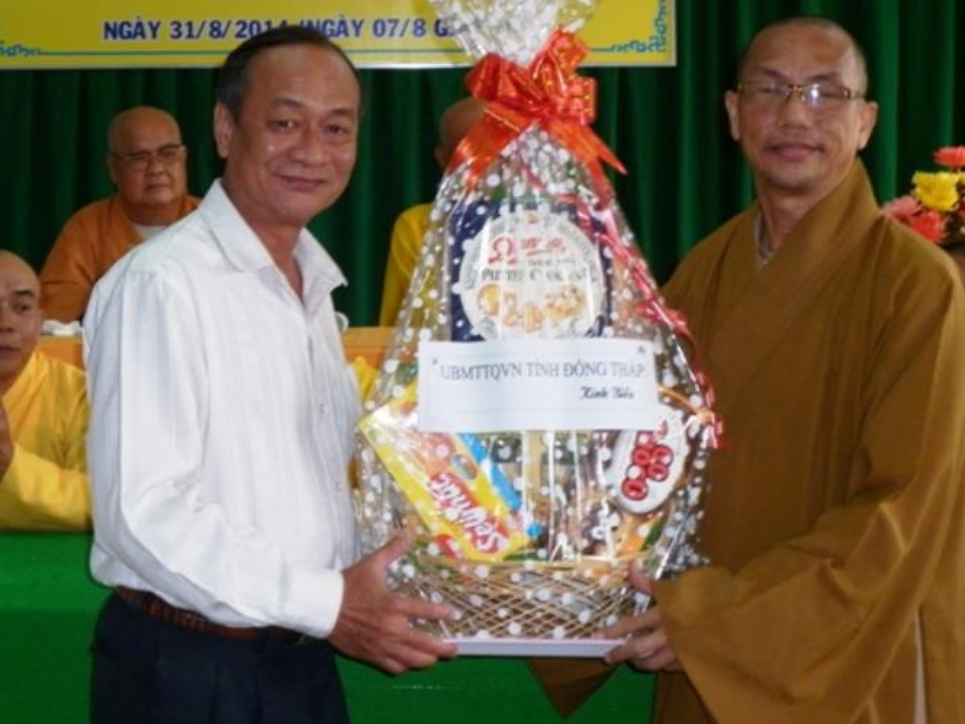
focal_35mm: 77
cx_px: 328
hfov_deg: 25.2
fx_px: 2147
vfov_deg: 19.0
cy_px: 181
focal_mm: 9
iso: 125
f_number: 3.8
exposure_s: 1/50
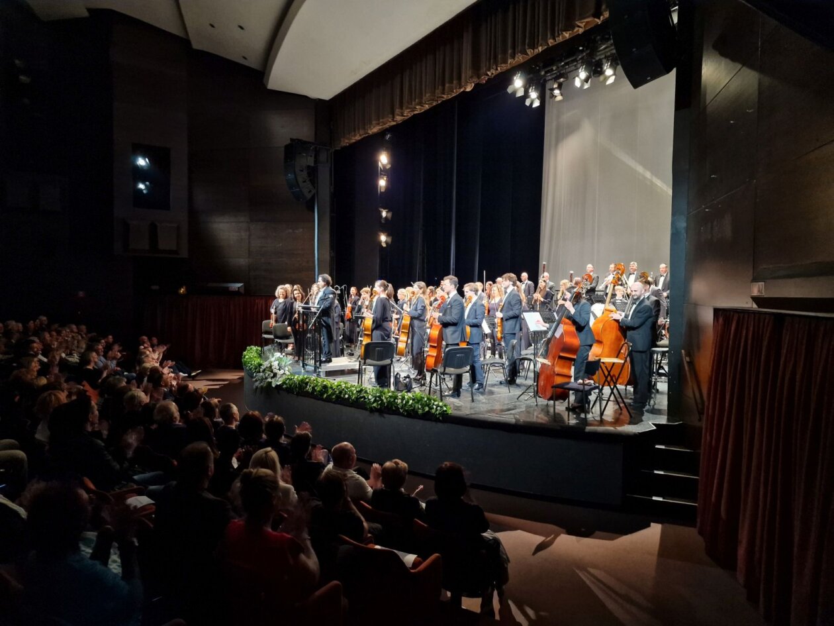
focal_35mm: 23
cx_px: 417
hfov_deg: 73.9
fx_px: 554
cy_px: 313
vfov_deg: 58.9
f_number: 1.8
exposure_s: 1/25
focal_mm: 6.4
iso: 800
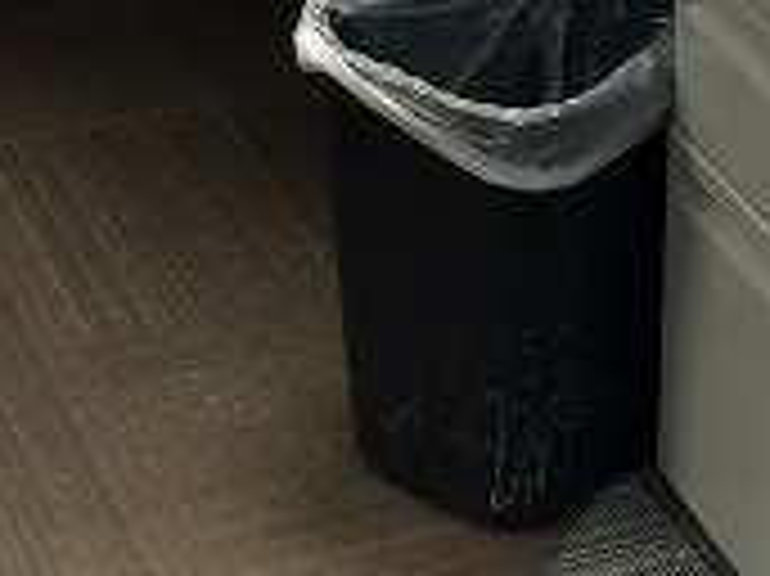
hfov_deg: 13.8
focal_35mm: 143
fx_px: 3179
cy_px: -27
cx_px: 306
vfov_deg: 10.3
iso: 100
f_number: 2.2
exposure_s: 1/30
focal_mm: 4.12
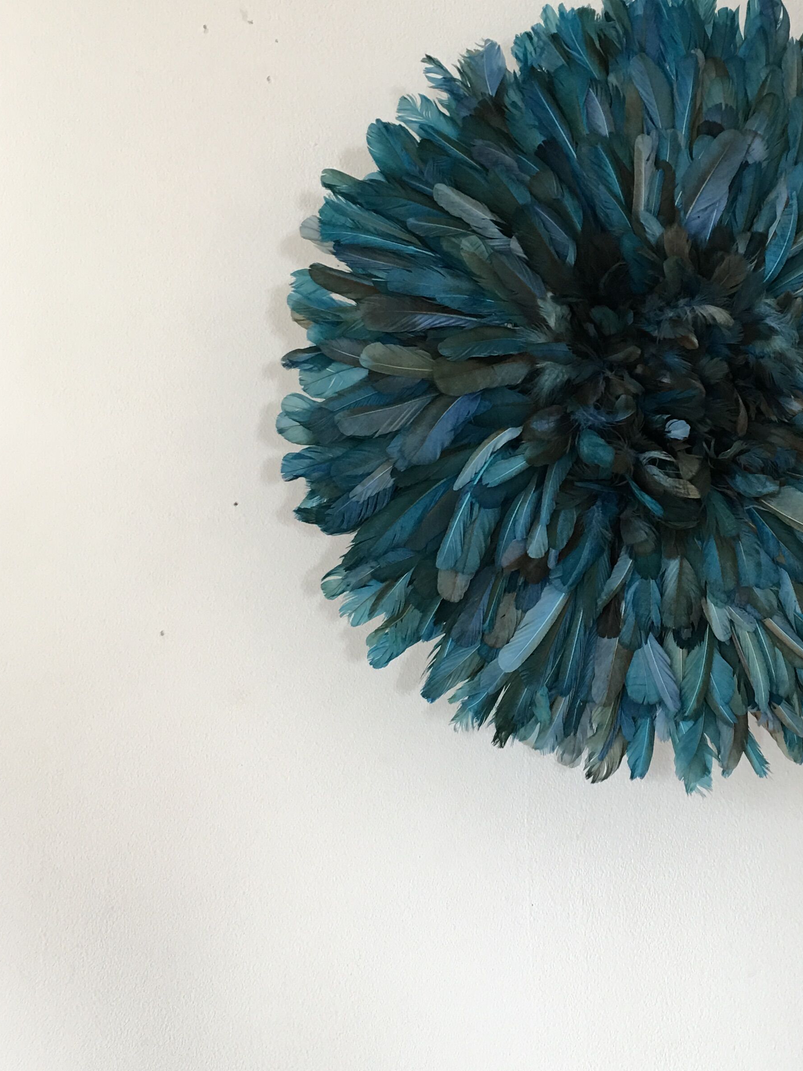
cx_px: 630
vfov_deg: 38.8
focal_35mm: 49
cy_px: 452
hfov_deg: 29.1
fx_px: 1515
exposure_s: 1/33
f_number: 2.2
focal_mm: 4.15
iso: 50
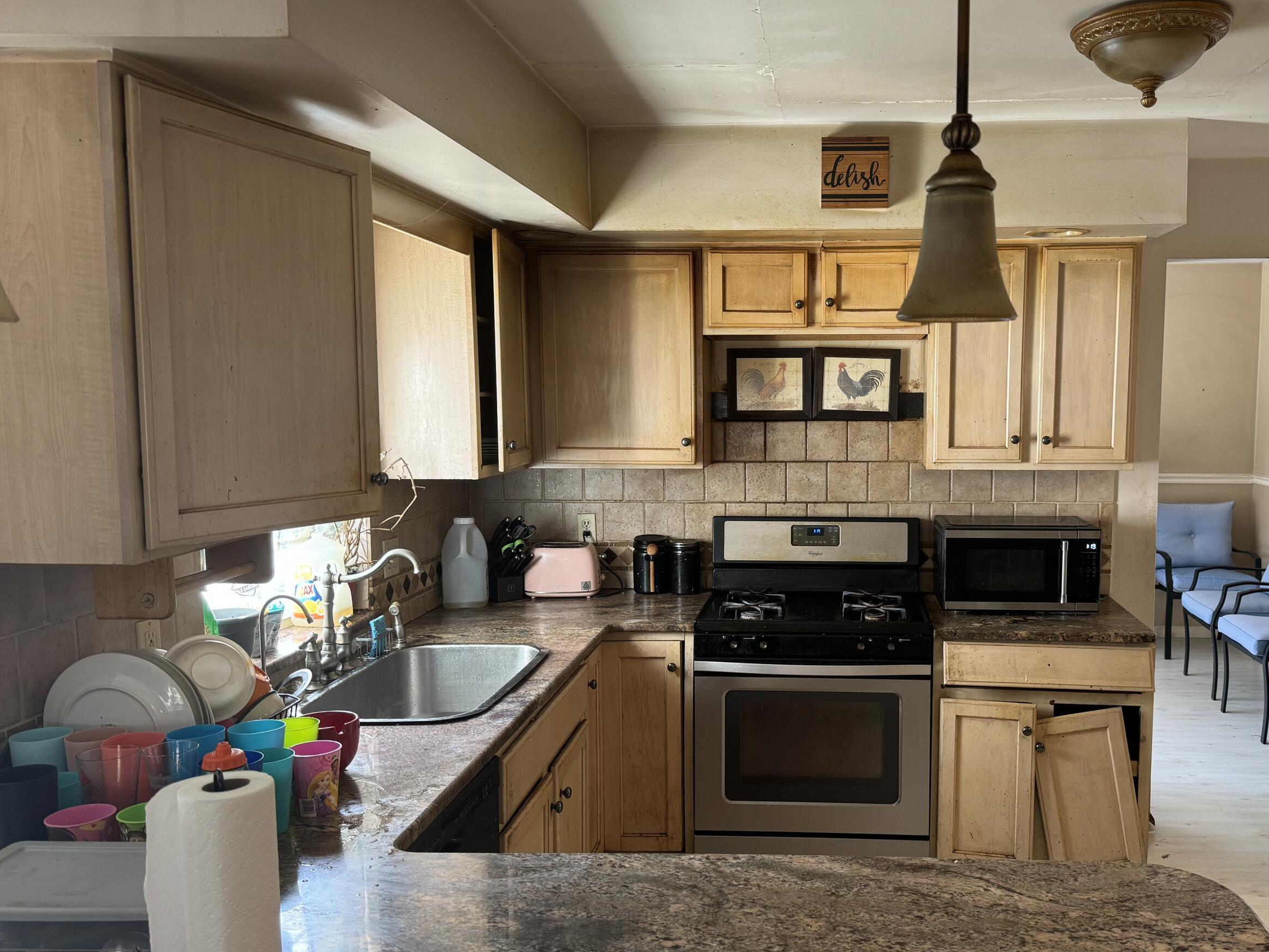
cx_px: 788
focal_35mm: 31
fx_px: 1136
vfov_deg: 45.4
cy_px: 509
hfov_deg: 57.7
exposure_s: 1/60
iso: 160
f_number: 1.78
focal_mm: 6.86
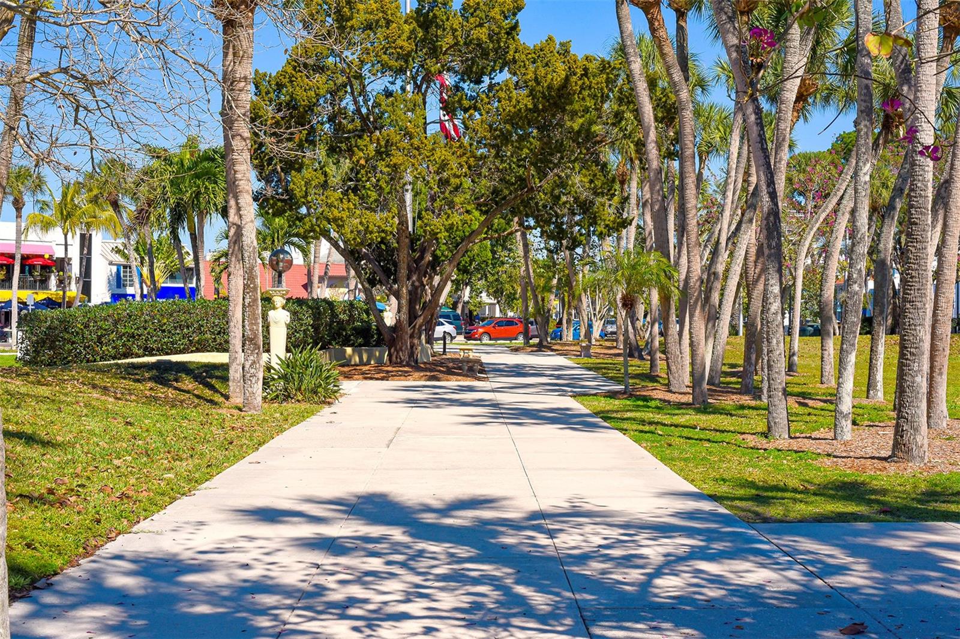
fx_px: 1333
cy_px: 320
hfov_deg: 39.6
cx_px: 480
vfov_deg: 27.0
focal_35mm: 50
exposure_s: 1/1000
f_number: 16
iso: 800
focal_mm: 50
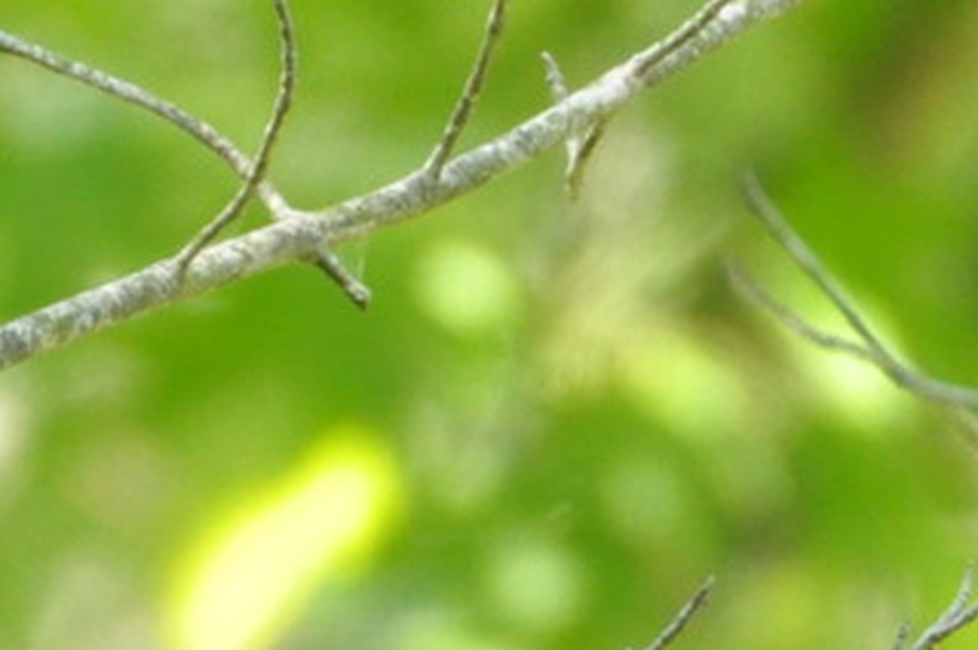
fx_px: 127415
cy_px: 908
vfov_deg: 0.3
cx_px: -127
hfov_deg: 0.4
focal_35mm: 4695
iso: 1000
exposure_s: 1/320
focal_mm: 500
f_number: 5.6
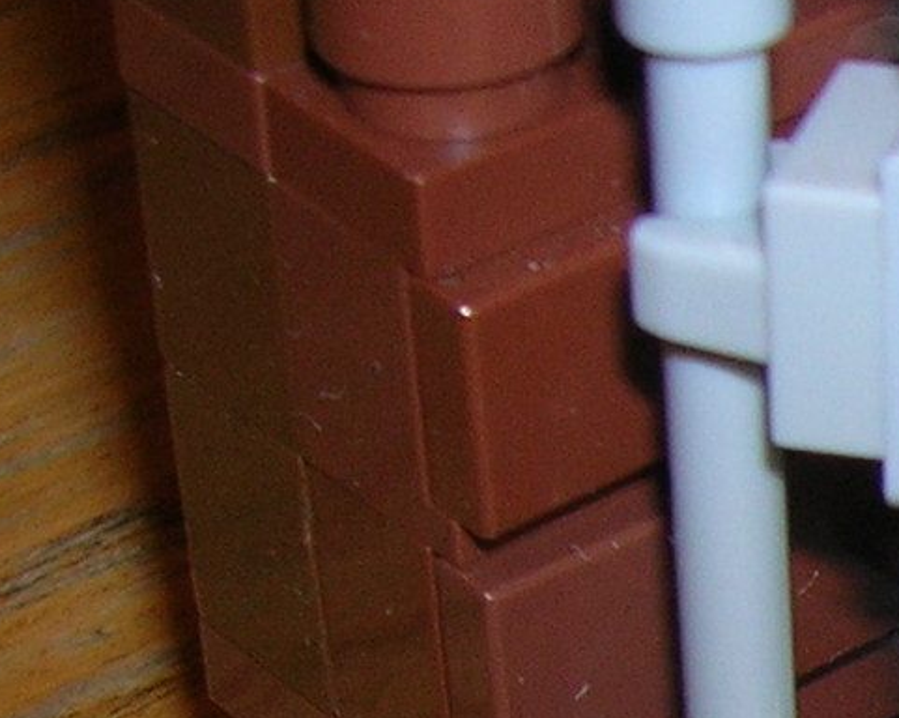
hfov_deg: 10.0
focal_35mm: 179
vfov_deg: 8.4
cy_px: 1169
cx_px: 1764
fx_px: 4759
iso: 50
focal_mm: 5.7
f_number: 2.9
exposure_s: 1/60.1
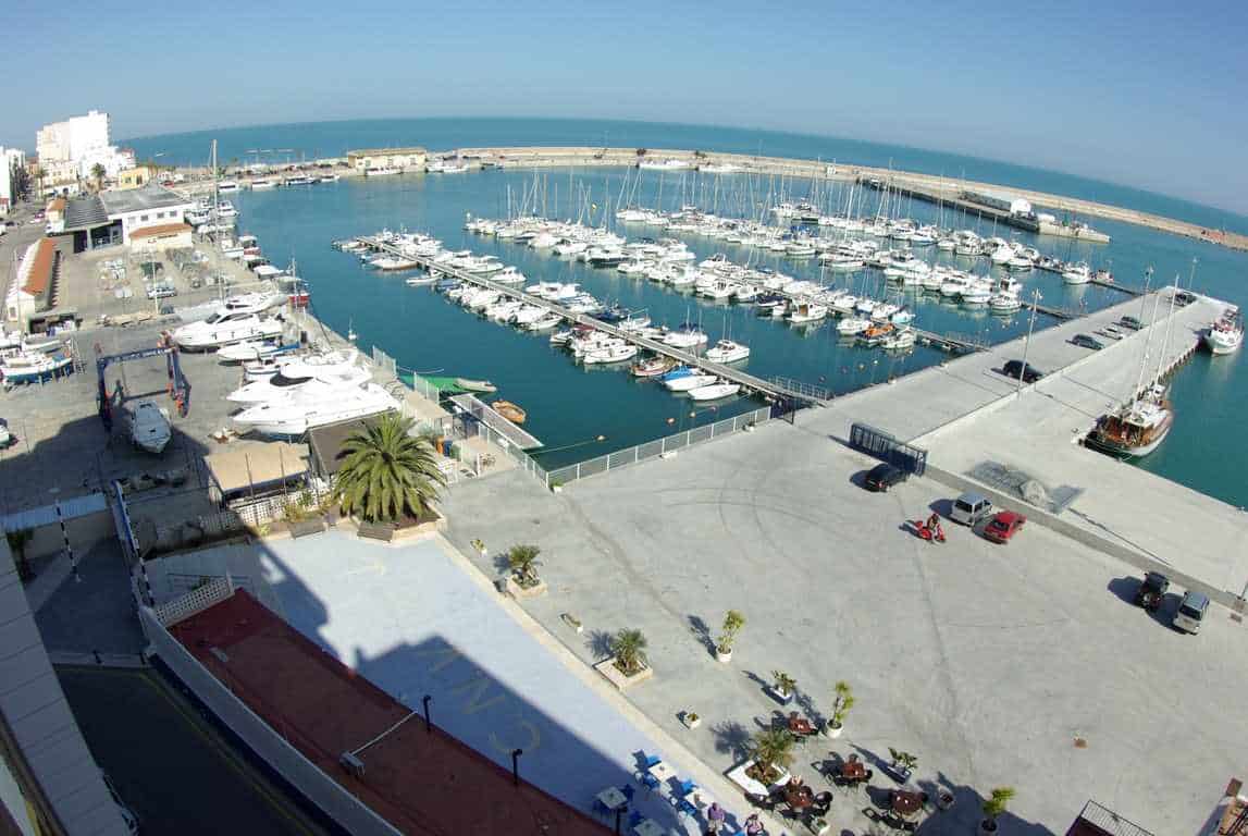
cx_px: 624
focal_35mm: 22
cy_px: 418
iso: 100
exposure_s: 1/350
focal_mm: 15
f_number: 9.5
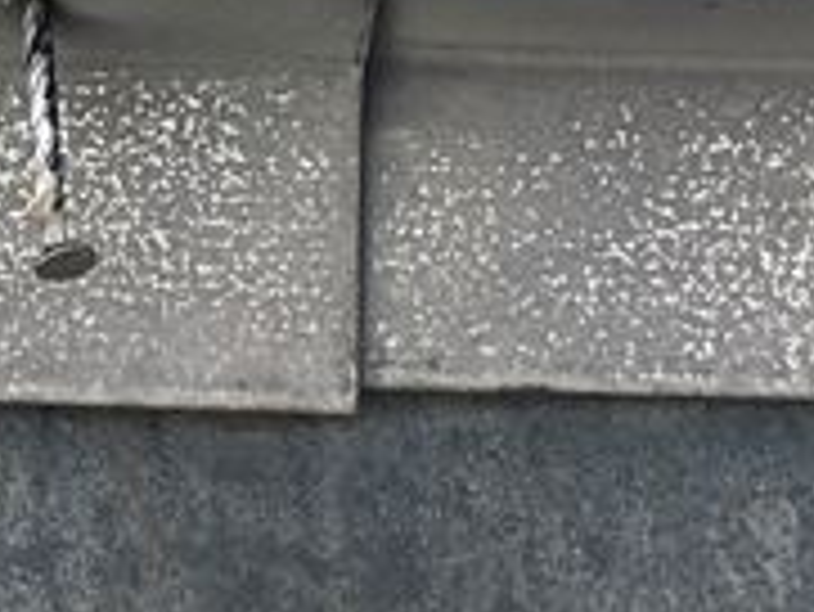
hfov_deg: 19.7
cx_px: 216
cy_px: 302
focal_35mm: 99
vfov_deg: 15.0
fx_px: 2330
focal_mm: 3.99
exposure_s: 1/256
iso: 20
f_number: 1.8
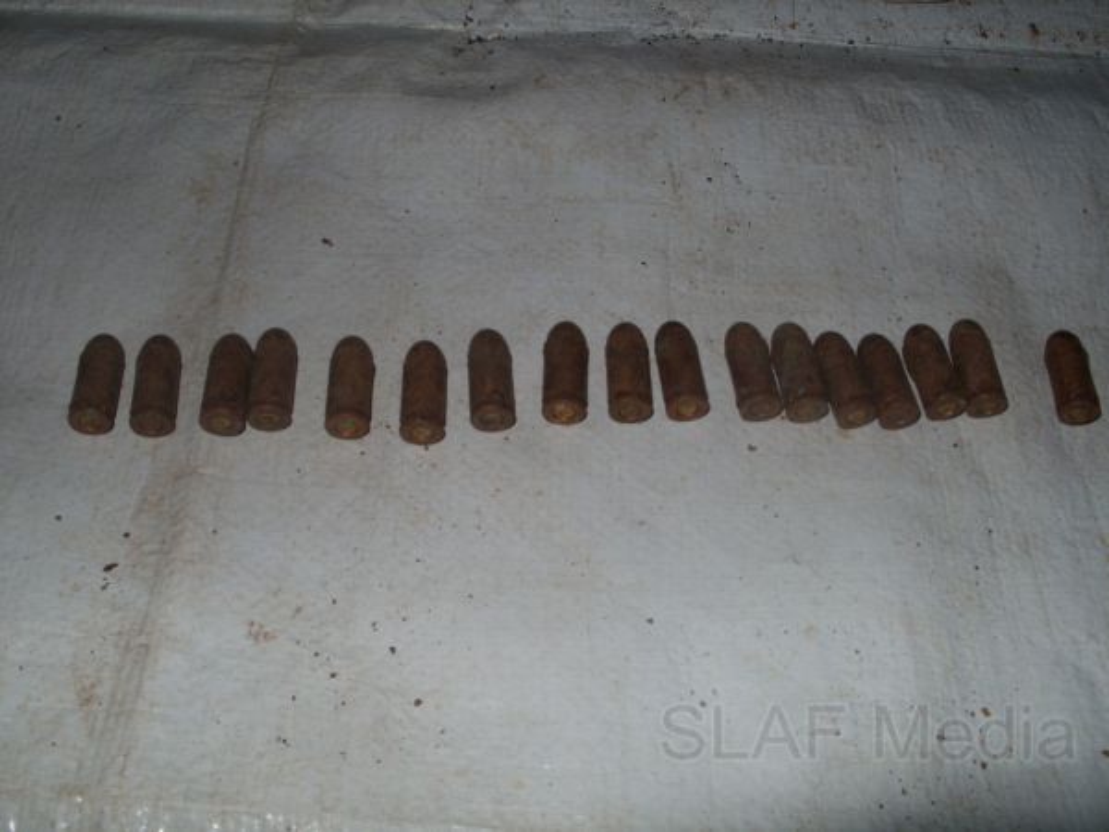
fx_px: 1217
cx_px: 554
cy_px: 416
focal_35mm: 38
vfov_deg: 37.7
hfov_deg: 49.0
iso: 50
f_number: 7.4
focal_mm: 7.8
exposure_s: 1/30
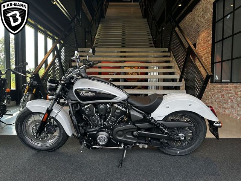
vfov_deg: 56.8
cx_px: 120
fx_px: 167
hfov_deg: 71.6
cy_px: 90
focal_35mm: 24
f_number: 1.78
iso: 64
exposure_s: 1/121
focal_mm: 6.86
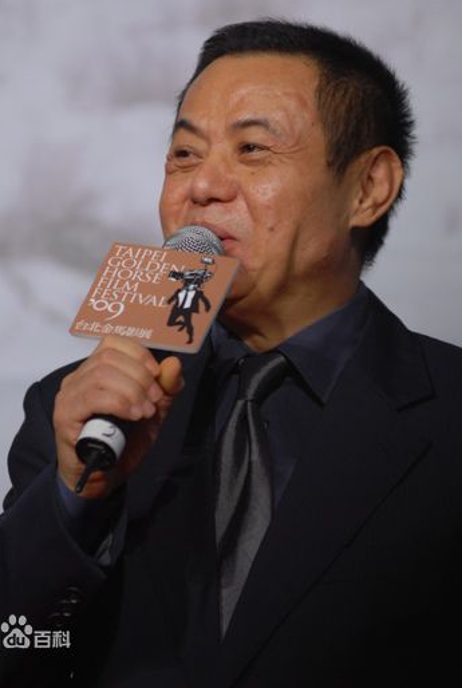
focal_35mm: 350
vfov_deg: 5.9
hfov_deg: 3.9
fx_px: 6705
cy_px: 288
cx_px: 206
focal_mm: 200
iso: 140
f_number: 2.8
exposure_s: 1/100
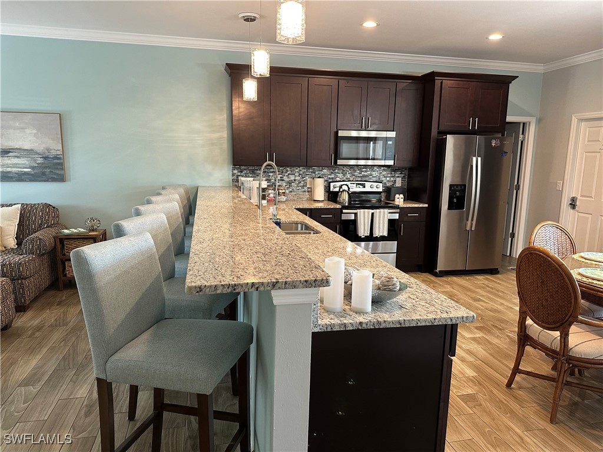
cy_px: 226
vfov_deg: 56.8
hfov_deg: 71.6
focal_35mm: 24
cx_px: 302
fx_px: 418
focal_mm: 6.86
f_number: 1.78
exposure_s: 1/60
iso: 250
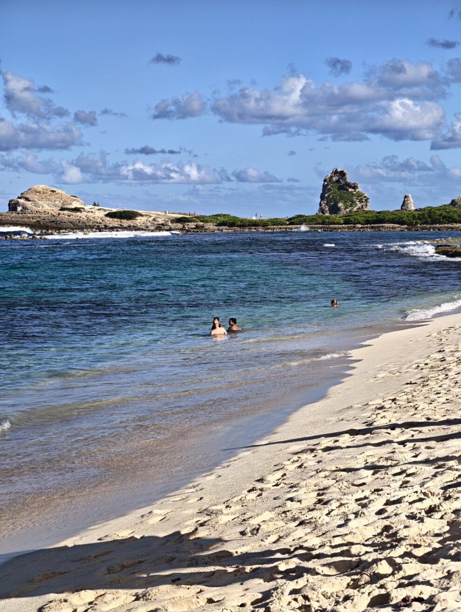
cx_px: 230
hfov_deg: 17.4
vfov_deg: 23.0
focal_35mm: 85
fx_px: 1506
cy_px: 306
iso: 50
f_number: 2.6
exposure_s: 1/450
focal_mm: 22.48
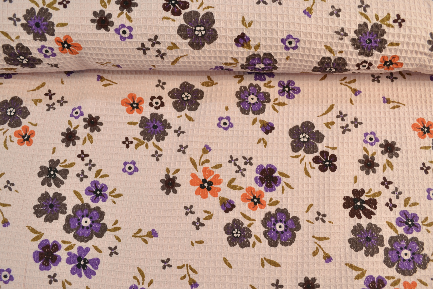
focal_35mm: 27
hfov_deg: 67.4
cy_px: 144
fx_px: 325
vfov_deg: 47.9
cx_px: 216
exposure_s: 1/20
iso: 100
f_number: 5.6
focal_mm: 18
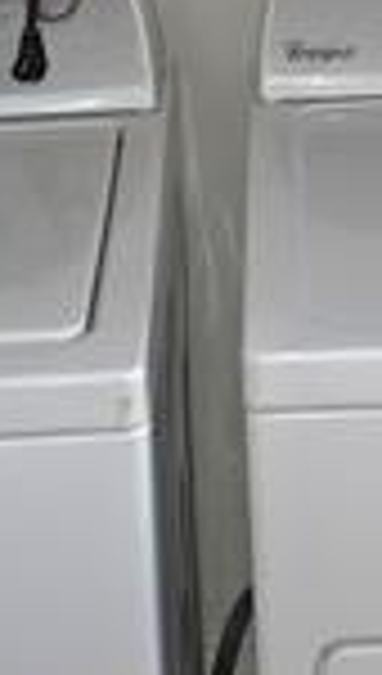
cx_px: 243
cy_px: -148
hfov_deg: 12.2
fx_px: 1791
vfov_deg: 19.9
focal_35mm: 100
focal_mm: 5.4
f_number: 1.8
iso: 125
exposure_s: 1/60.2
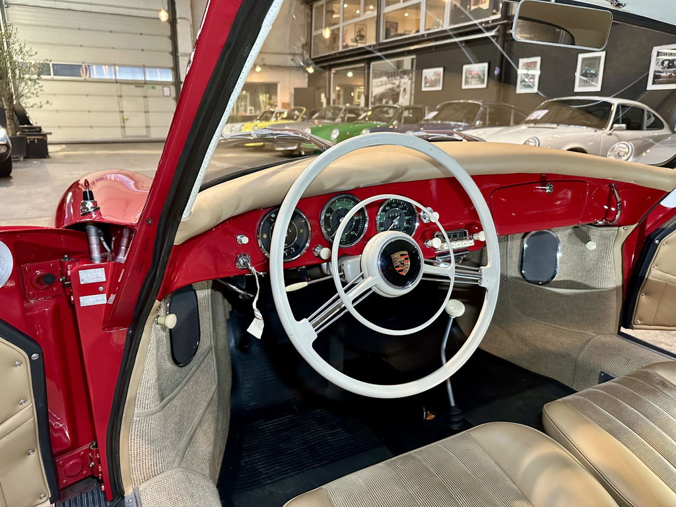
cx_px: 338
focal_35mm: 24
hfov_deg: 71.6
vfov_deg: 56.8
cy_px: 254
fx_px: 469
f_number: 1.78
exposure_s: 1/50
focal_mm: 6.86
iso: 500
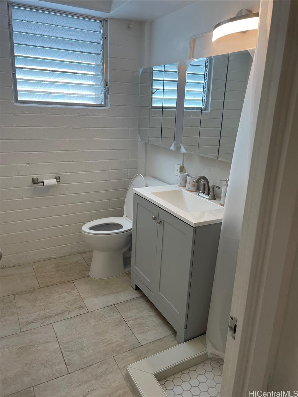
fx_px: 298
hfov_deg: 53.1
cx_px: 149
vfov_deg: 67.3
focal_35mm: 26
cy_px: 198
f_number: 1.6
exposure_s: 1/120
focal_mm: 4.2
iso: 40
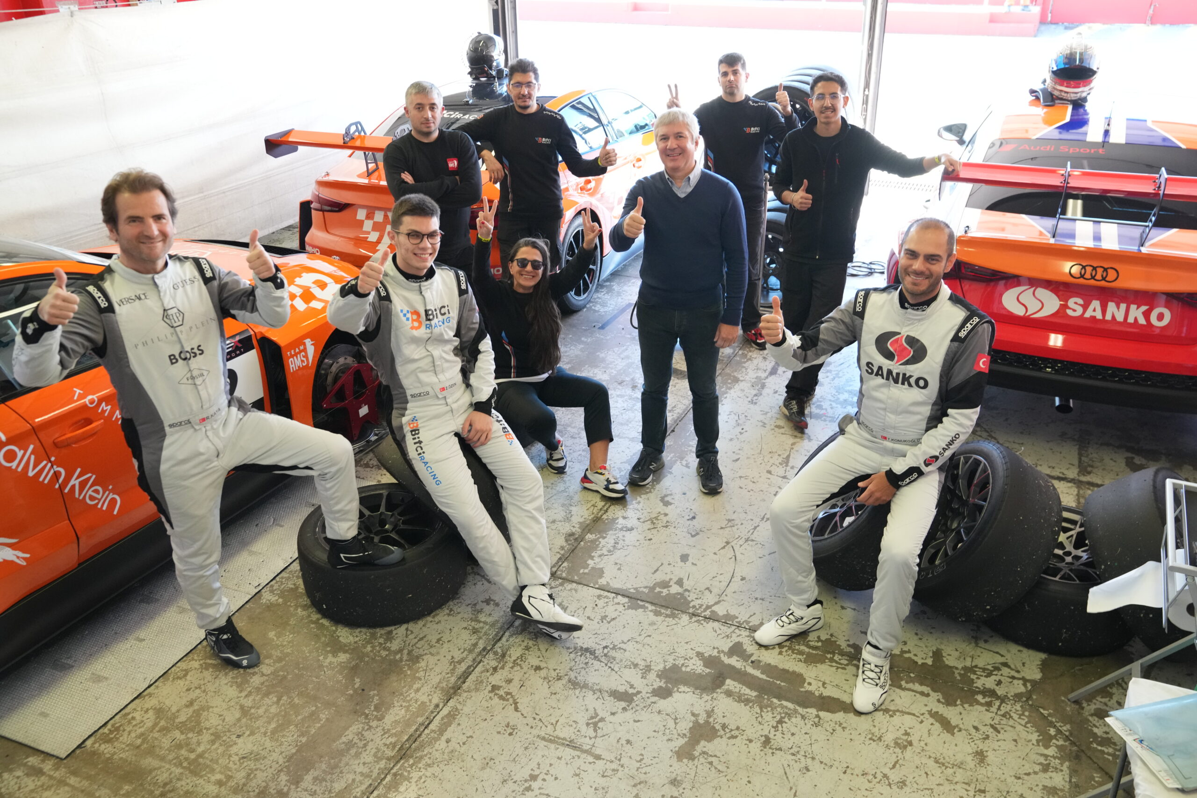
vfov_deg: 45.0
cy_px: 399
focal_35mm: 29
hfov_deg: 63.7
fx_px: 964
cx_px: 598
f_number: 5
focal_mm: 29
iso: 3200
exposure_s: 1/60
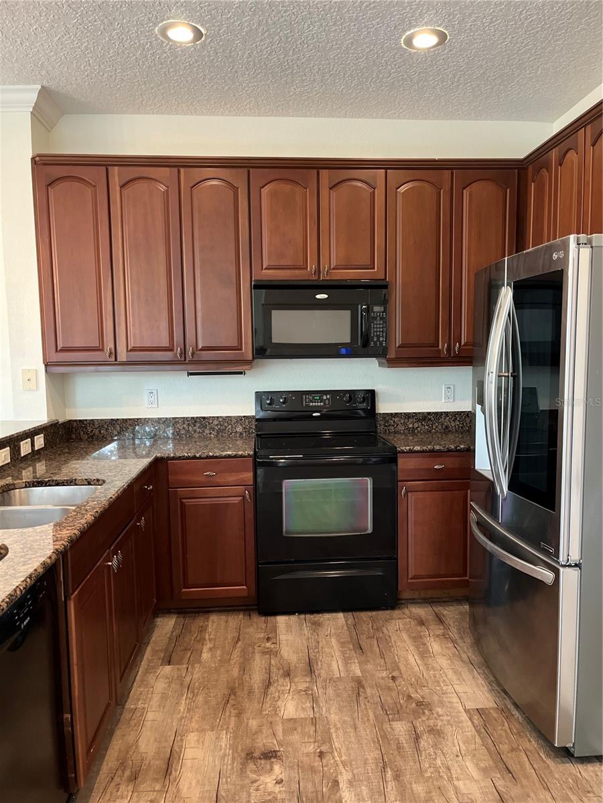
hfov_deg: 53.1
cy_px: 402
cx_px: 302
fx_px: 604
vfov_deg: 67.3
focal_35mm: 26
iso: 250
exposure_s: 1/60
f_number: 1.6
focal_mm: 5.1
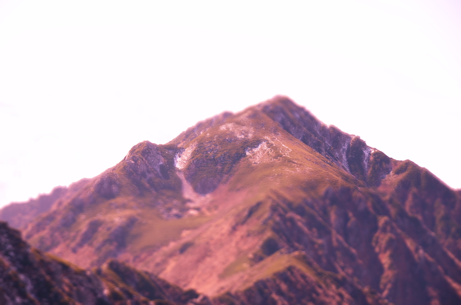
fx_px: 1342
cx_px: 230
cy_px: 152
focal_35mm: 105
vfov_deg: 13.0
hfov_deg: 19.5
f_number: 5
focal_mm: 70
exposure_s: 1/320
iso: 100
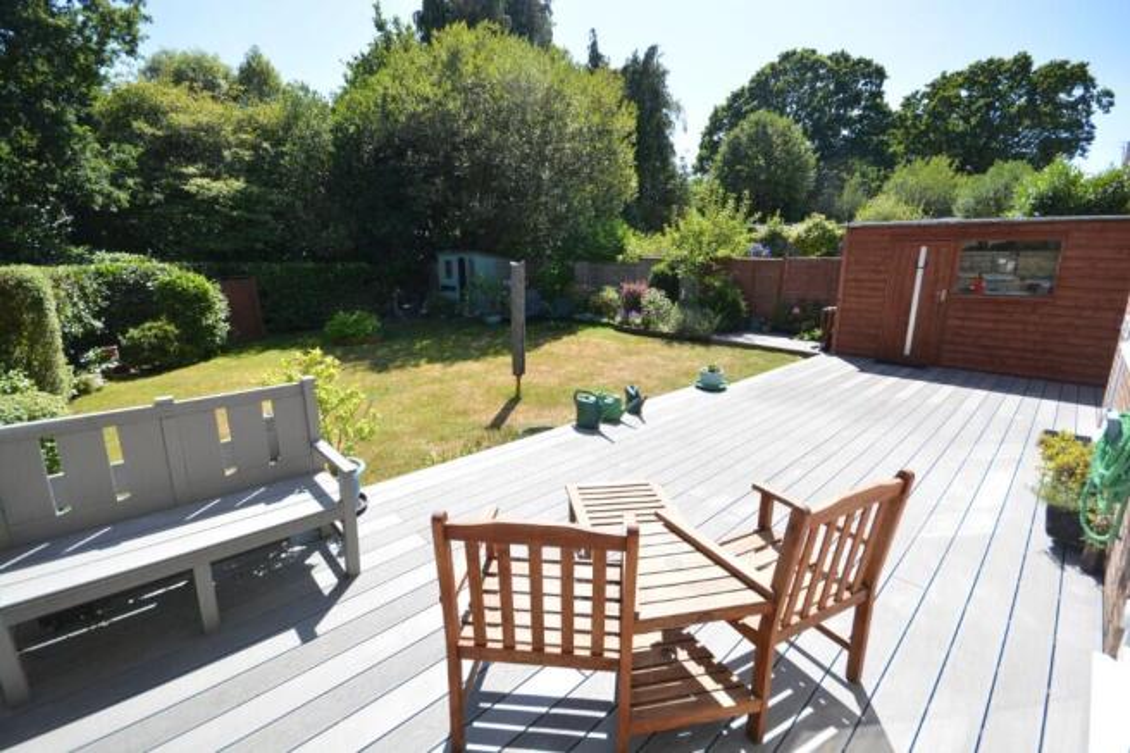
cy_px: 376
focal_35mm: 15
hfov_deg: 100.4
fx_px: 471
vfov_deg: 77.3
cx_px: 565
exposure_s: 1/500
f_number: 8
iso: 400
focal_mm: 10
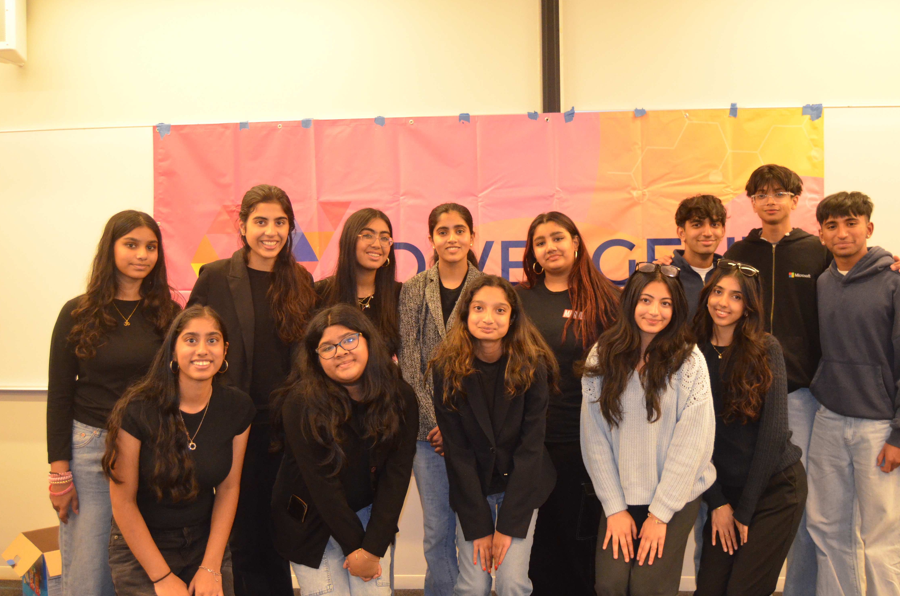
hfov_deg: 57.3
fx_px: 823
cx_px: 480
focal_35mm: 33
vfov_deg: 39.8
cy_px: 301
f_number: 3.5
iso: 2500
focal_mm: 20
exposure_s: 1/60
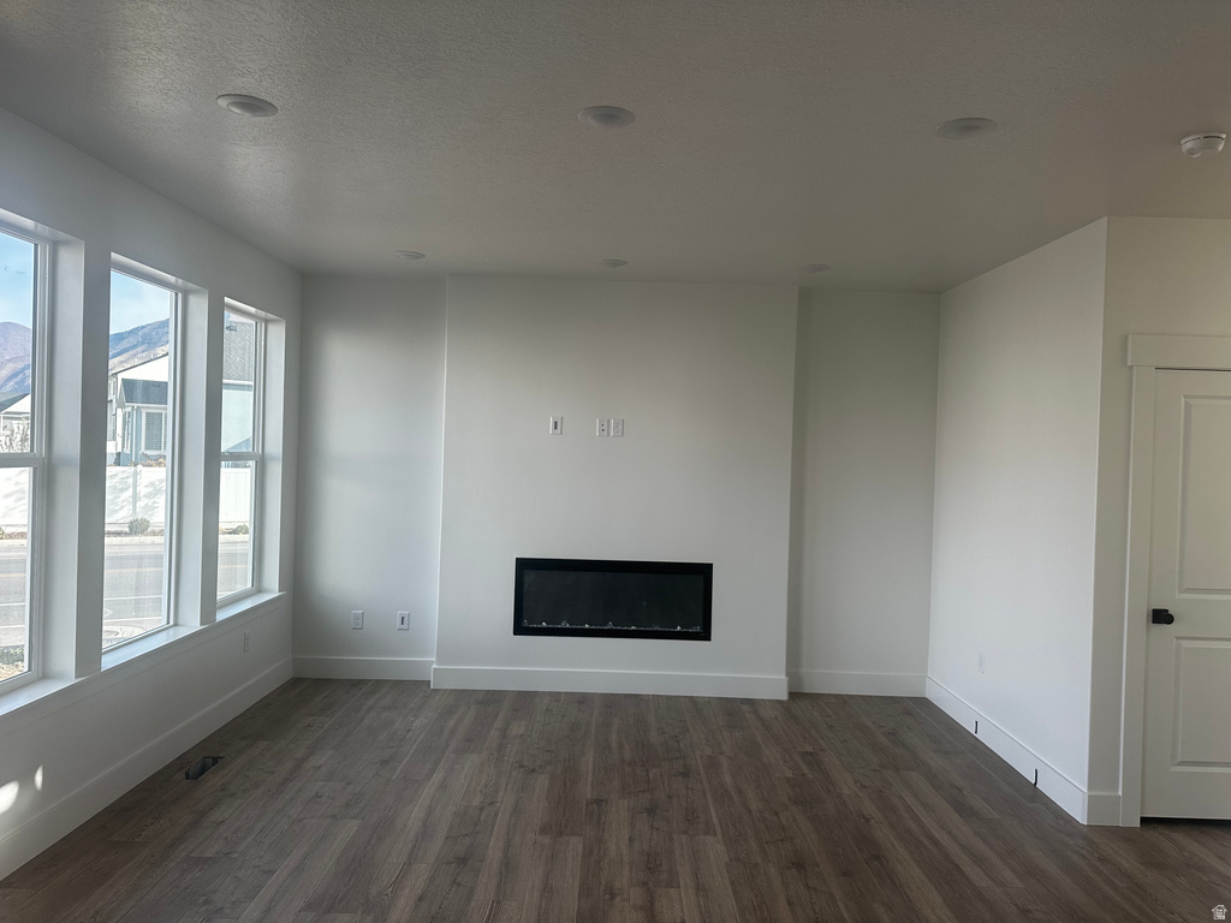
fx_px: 853
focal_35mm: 24
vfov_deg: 56.8
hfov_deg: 71.6
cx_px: 616
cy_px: 462
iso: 80
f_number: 1.78
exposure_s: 1/501
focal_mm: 6.86
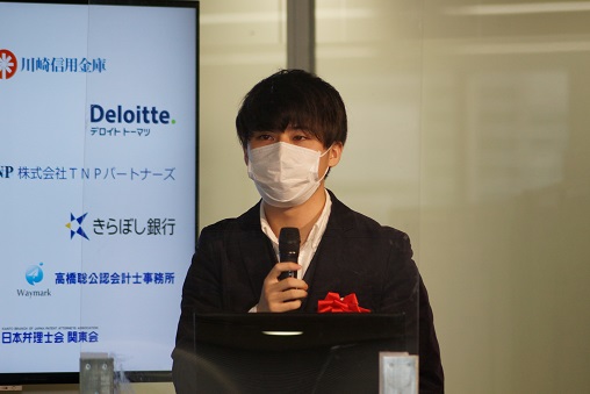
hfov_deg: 6.9
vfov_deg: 4.6
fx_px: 4918
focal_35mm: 300
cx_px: 295
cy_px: 197
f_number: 5.6
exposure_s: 1/160
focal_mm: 200
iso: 640
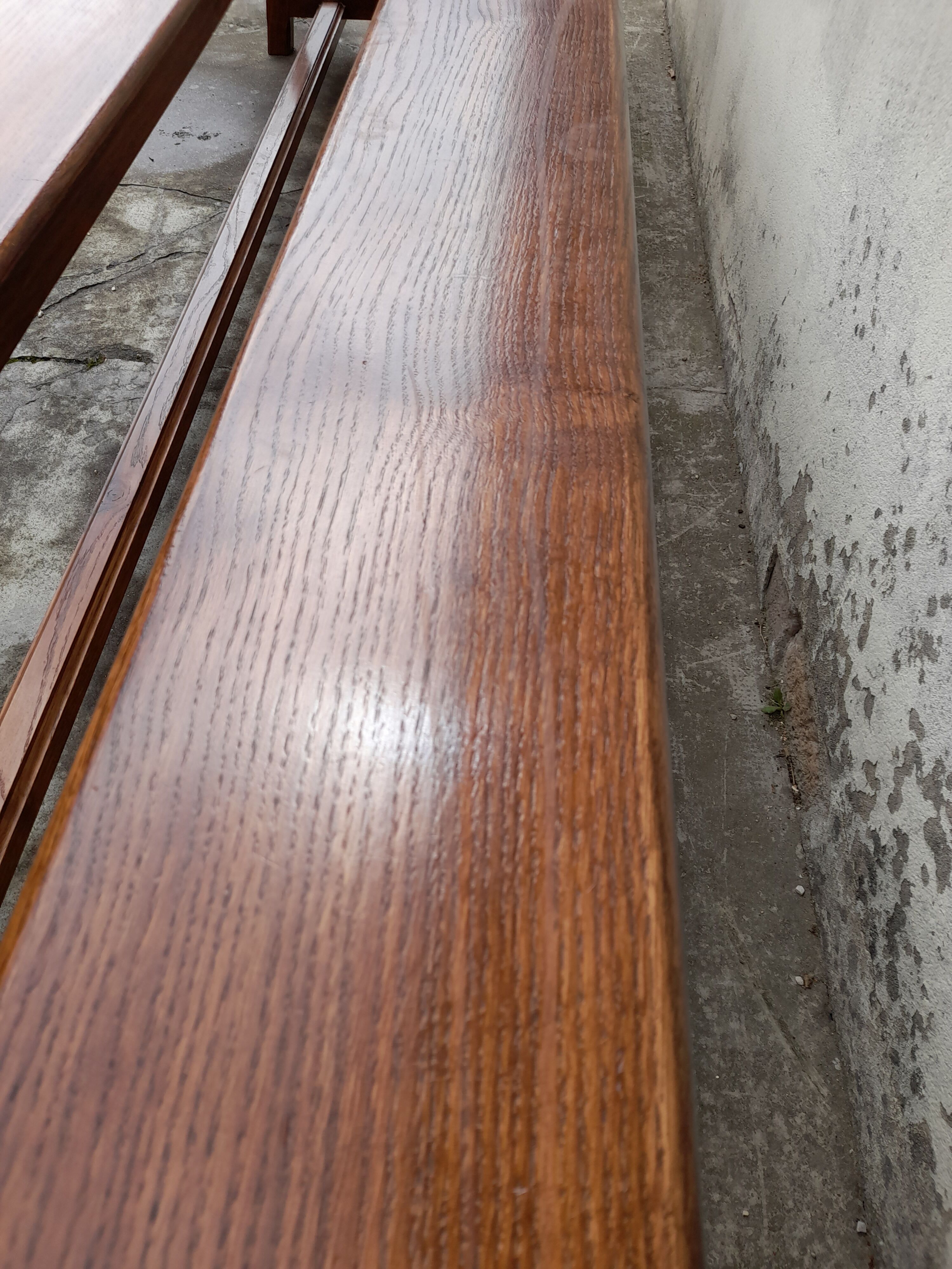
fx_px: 917
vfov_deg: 69.4
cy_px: 634
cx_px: 476
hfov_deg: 54.9
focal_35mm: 25
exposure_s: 1/394
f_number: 2
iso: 20
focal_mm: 4.6
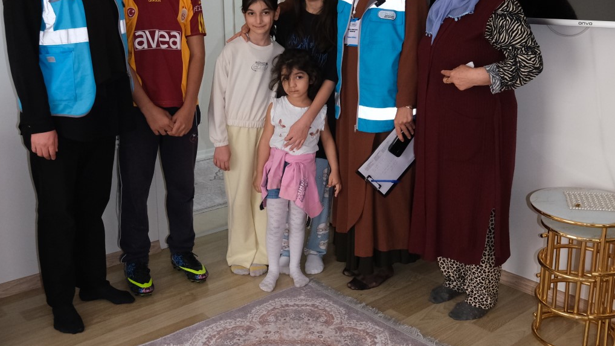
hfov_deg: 50.5
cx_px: 321
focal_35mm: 40
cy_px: 109
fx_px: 652
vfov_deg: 29.5
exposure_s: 1/60
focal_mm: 16
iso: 2500
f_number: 2.8
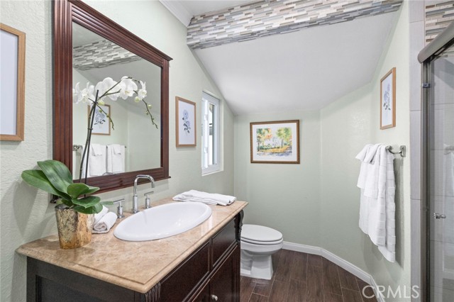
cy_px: 151
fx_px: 202
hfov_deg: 96.8
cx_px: 227
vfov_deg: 73.7
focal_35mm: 16
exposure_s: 1/30
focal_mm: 16
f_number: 9
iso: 200
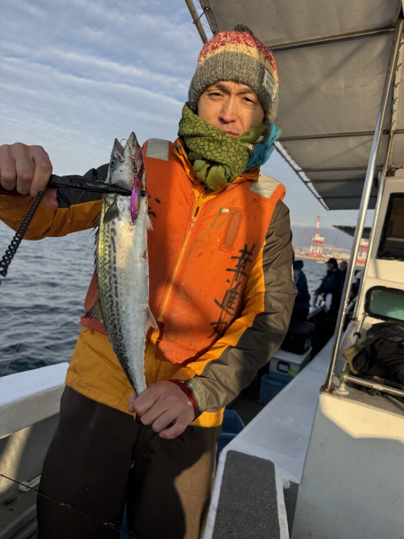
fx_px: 373
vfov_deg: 71.6
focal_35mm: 24
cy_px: 270
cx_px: 202
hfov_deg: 56.8
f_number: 1.78
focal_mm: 6.76
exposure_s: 1/2415
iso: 80
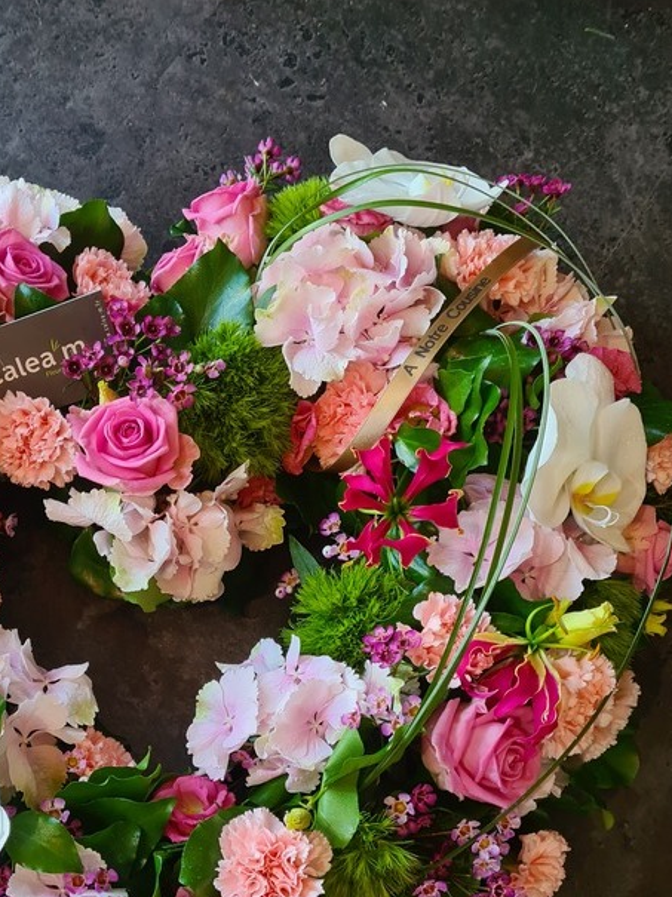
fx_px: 1114
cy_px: 689
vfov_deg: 42.3
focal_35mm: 43
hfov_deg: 32.7
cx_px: 147
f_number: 1.8
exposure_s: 1/50
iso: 125
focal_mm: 5.4
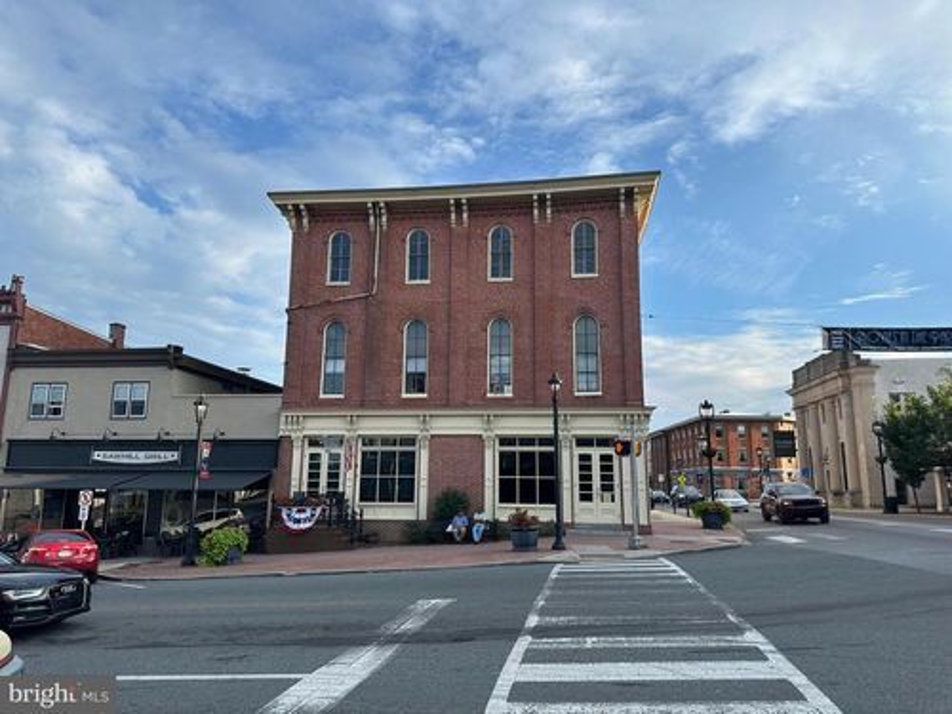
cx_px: 476
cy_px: 357
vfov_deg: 56.8
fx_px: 660
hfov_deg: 71.6
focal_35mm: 24
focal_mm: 6.86
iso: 80
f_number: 1.78
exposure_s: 1/1988
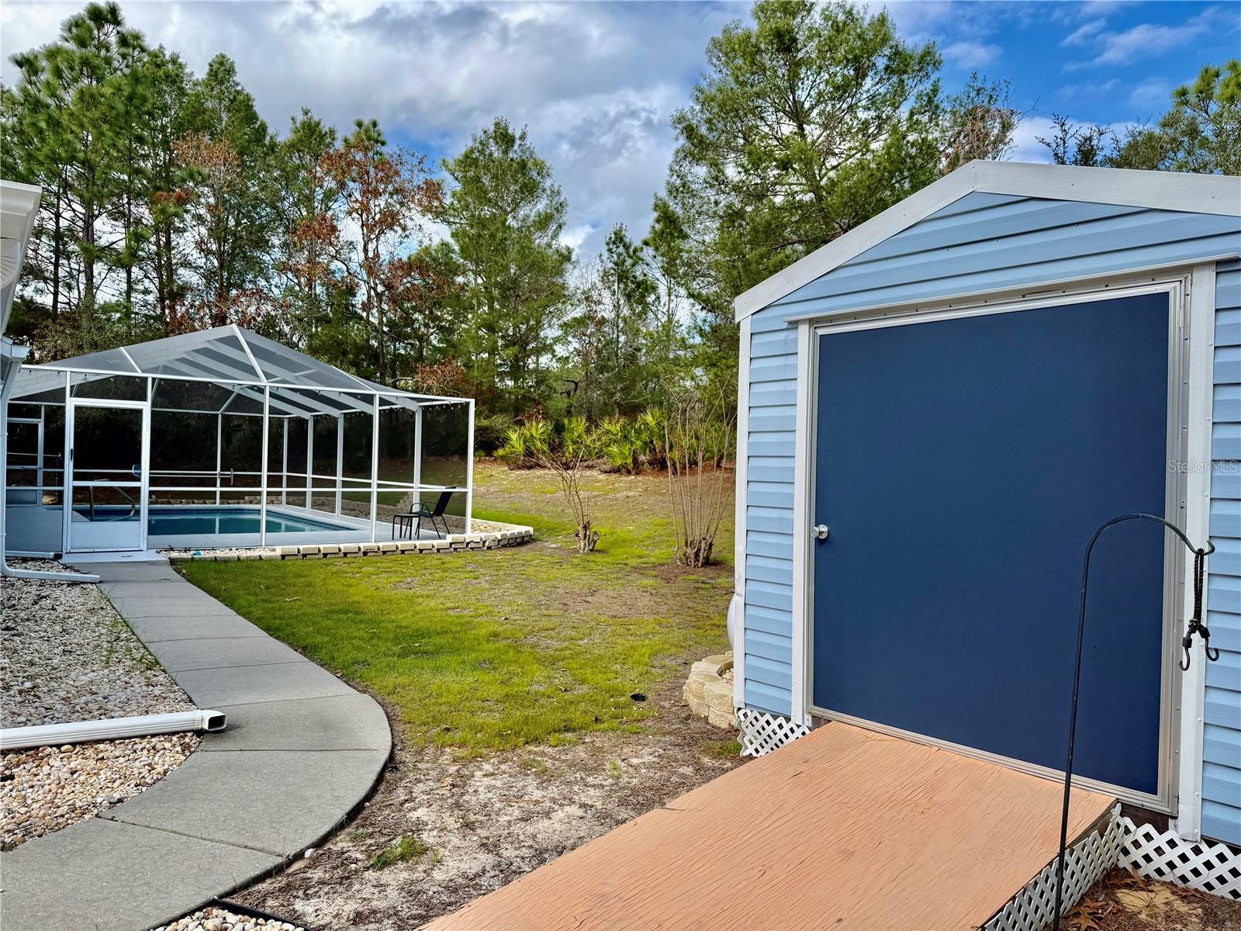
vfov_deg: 56.8
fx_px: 860
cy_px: 466
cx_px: 620
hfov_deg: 71.6
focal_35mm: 24
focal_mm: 6.76
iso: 80
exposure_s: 1/2370
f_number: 1.78
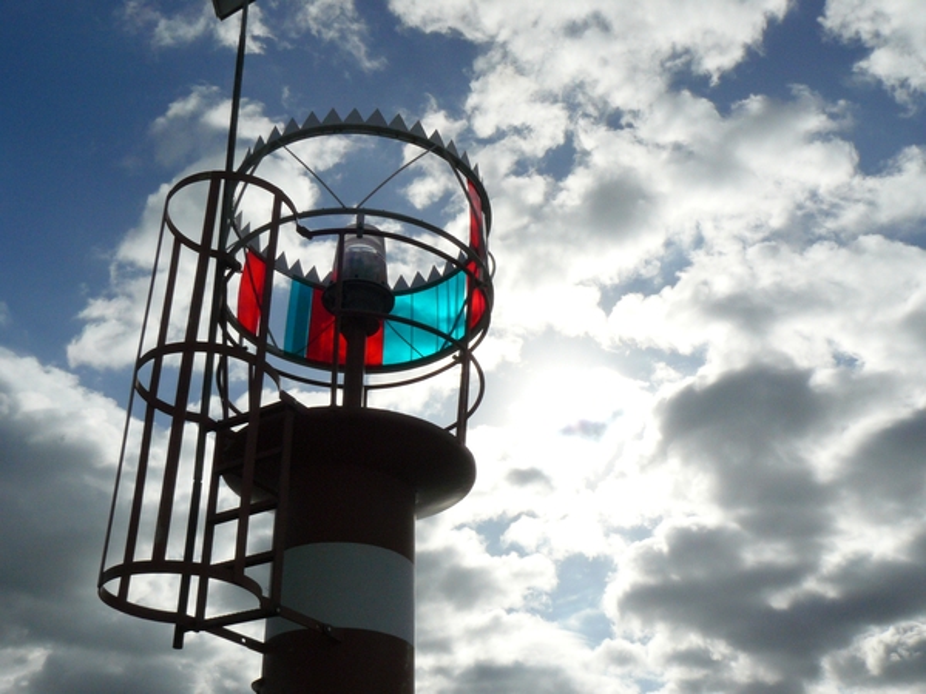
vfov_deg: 39.7
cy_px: 347
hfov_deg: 51.4
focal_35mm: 36
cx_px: 463
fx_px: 963
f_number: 8
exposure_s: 1/2000
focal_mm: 6
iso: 200
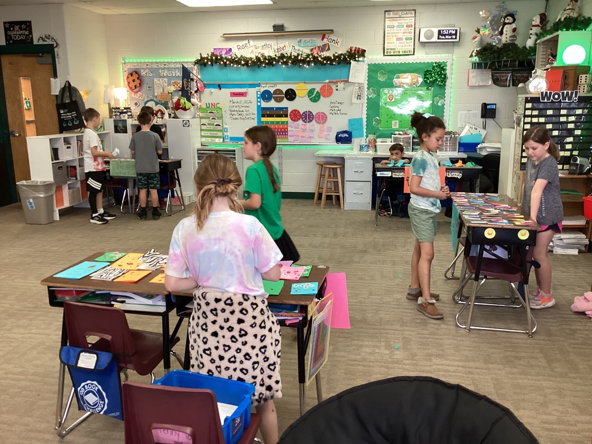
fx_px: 530
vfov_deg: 45.4
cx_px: 296
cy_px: 222
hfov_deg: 58.4
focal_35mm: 31
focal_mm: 3.3
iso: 200
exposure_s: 1/60
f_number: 2.4
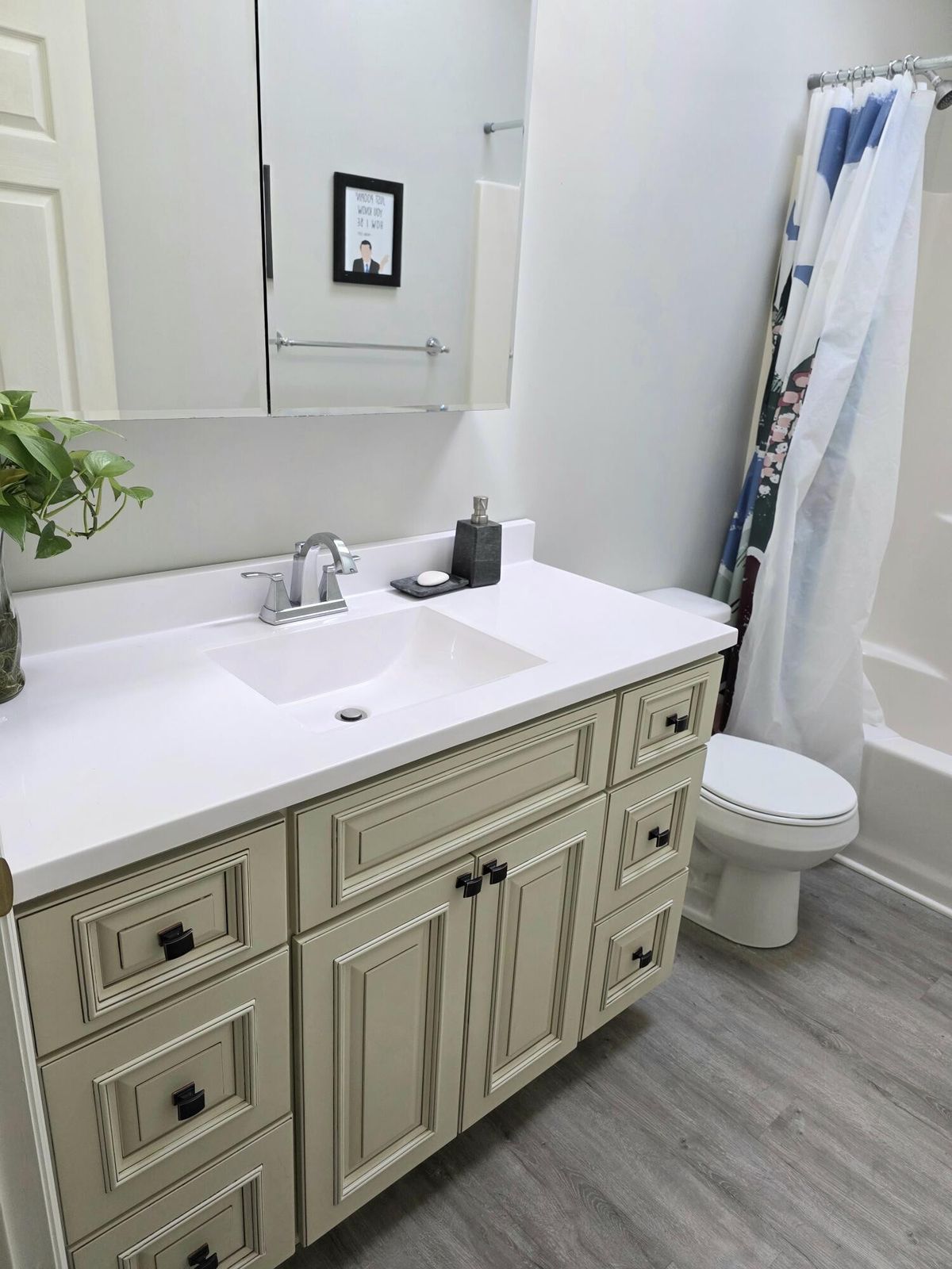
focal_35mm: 23
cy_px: 634
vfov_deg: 73.9
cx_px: 476
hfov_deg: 58.9
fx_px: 843
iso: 125
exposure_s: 1/120
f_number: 1.7
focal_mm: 6.3
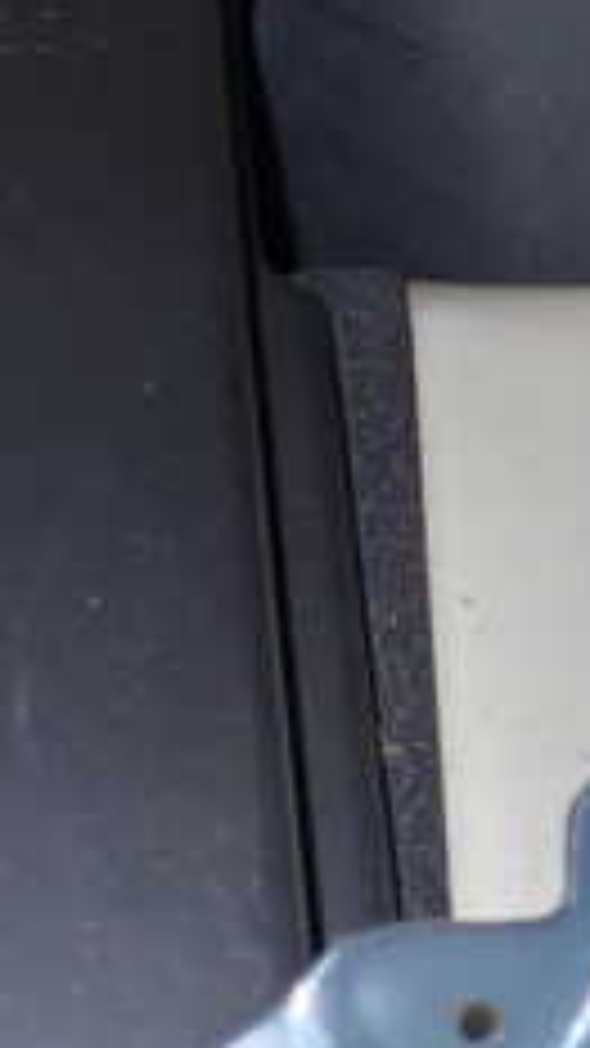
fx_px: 2337
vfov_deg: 25.3
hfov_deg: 13.9
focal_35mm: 84
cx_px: -162
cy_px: 495
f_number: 6.3
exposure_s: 1/30
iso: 320
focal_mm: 5.4
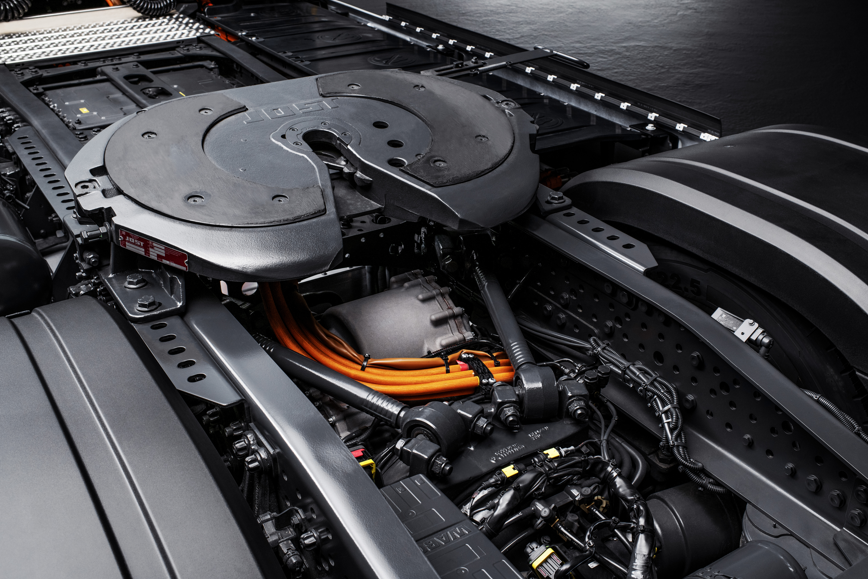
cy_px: 266
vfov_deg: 35.0
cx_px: 452
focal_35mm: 38
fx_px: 916
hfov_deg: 50.7
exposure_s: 1/1.25
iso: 125
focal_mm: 35
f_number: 10
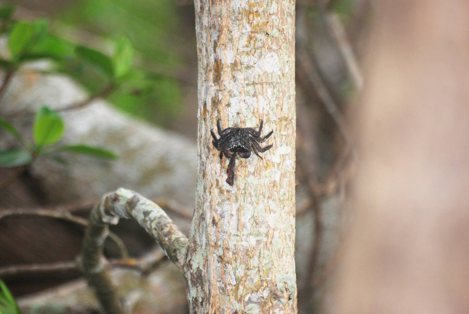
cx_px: 234
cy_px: 157
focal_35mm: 450
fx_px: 5869
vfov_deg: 3.1
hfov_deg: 4.6
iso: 400
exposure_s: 1/60
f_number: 5.6
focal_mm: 300
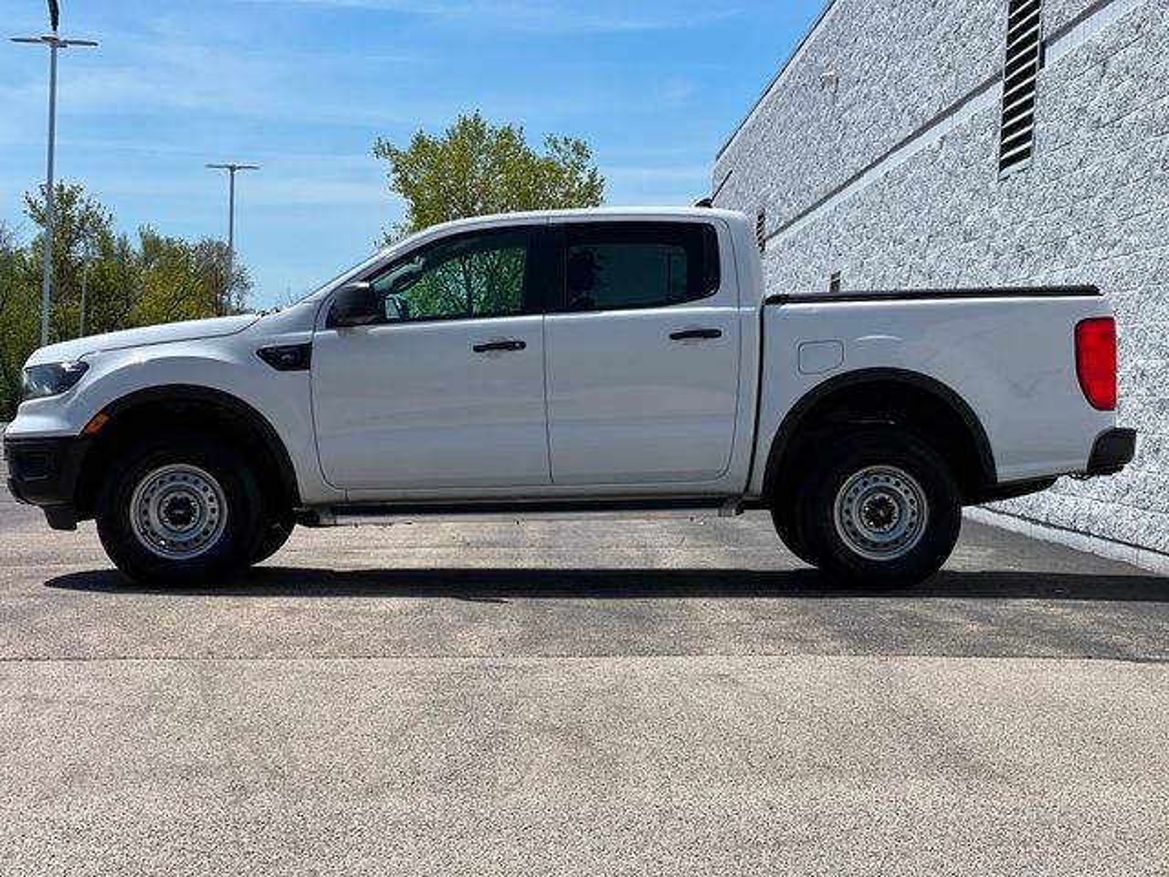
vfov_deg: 19.1
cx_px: 584
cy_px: 438
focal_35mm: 77
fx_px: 2600
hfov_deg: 25.3
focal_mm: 9
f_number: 2.8
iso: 32
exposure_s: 1/1043
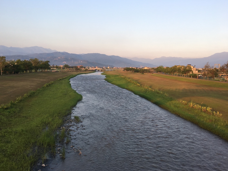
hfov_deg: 60.0
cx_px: 111
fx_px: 198
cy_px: 85
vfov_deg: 46.8
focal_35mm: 30
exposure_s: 1/283
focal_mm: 4.15
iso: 25
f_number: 2.2
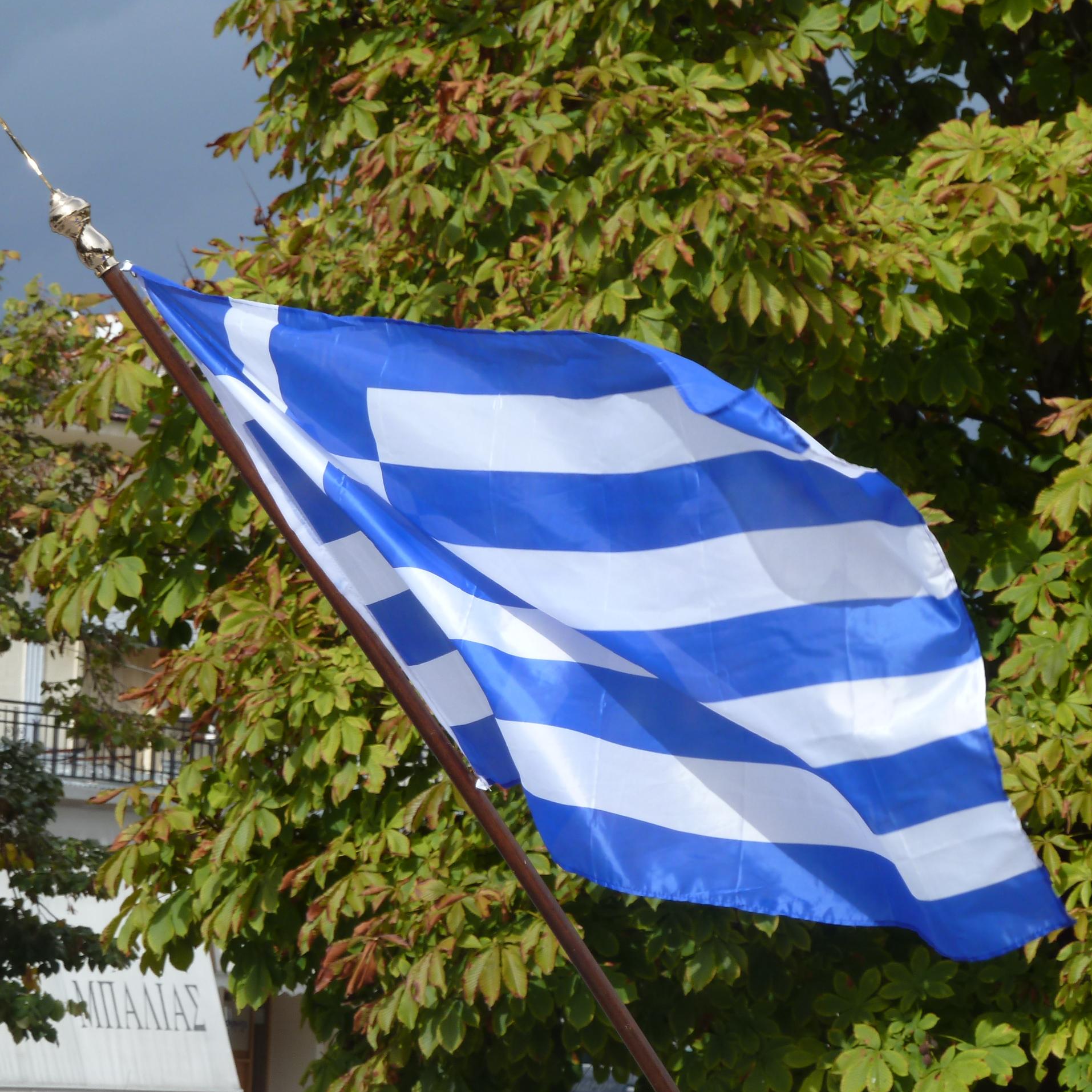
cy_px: 547
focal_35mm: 162
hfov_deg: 10.8
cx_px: 566
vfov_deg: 10.8
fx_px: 5782
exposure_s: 1/500
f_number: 4.5
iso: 80
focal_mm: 22.5
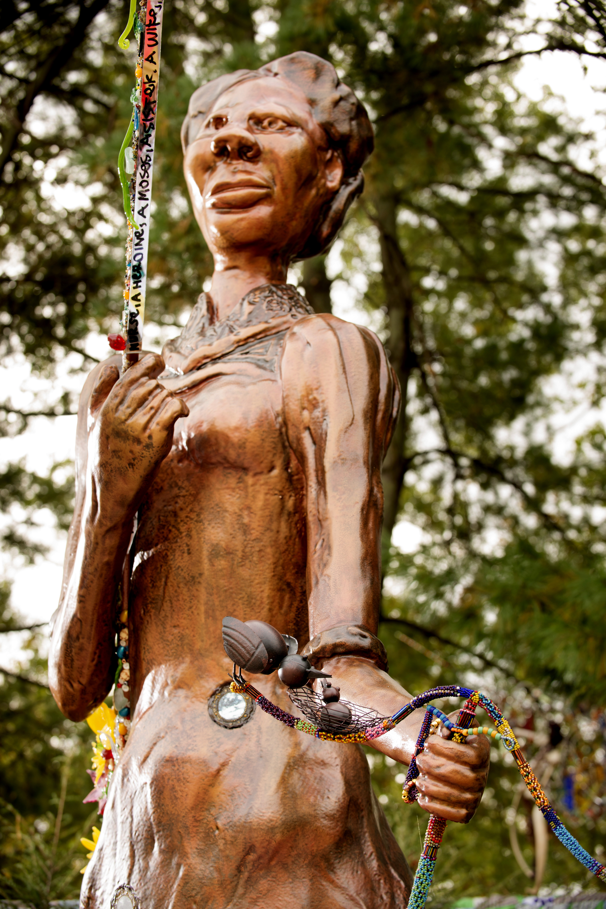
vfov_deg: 27.0
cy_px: 454
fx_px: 1892
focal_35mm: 75
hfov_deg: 18.2
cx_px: 303
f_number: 5.6
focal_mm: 75
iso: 50
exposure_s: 1/60
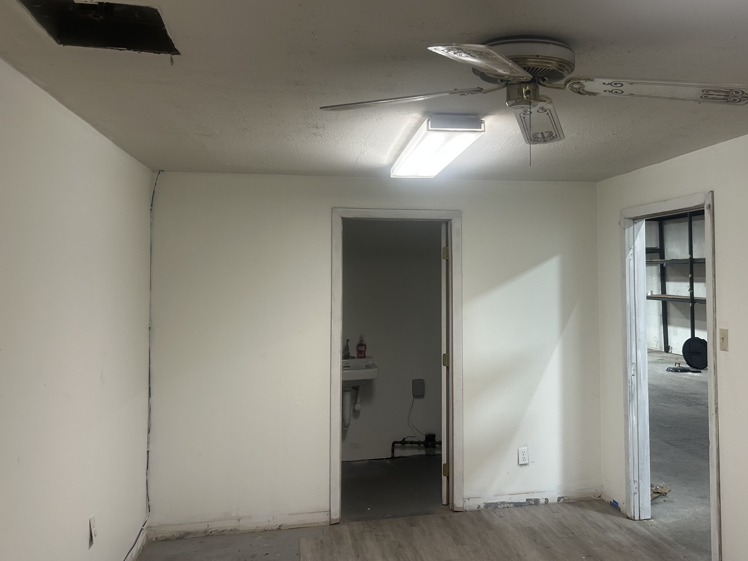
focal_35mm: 32
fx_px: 691
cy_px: 237
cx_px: 460
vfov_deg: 44.0
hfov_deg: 56.2
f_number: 1.5
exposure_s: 1/60
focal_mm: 5.7
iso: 80
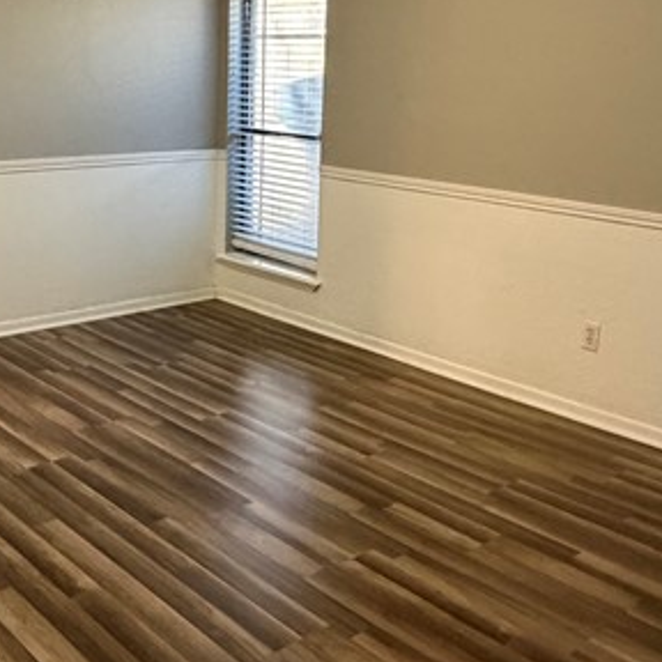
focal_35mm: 44
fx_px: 952
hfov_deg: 38.0
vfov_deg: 37.5
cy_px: 170
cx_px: 228
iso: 800
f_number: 2.2
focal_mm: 2.22
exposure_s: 1/60
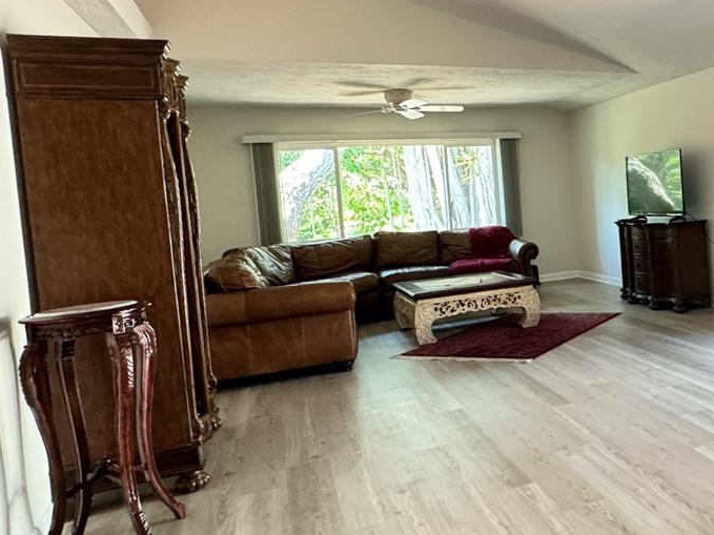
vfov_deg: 42.8
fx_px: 681
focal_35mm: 33
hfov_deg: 48.4
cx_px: 667
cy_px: 219
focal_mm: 2.22
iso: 640
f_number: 2.2
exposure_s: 1/60
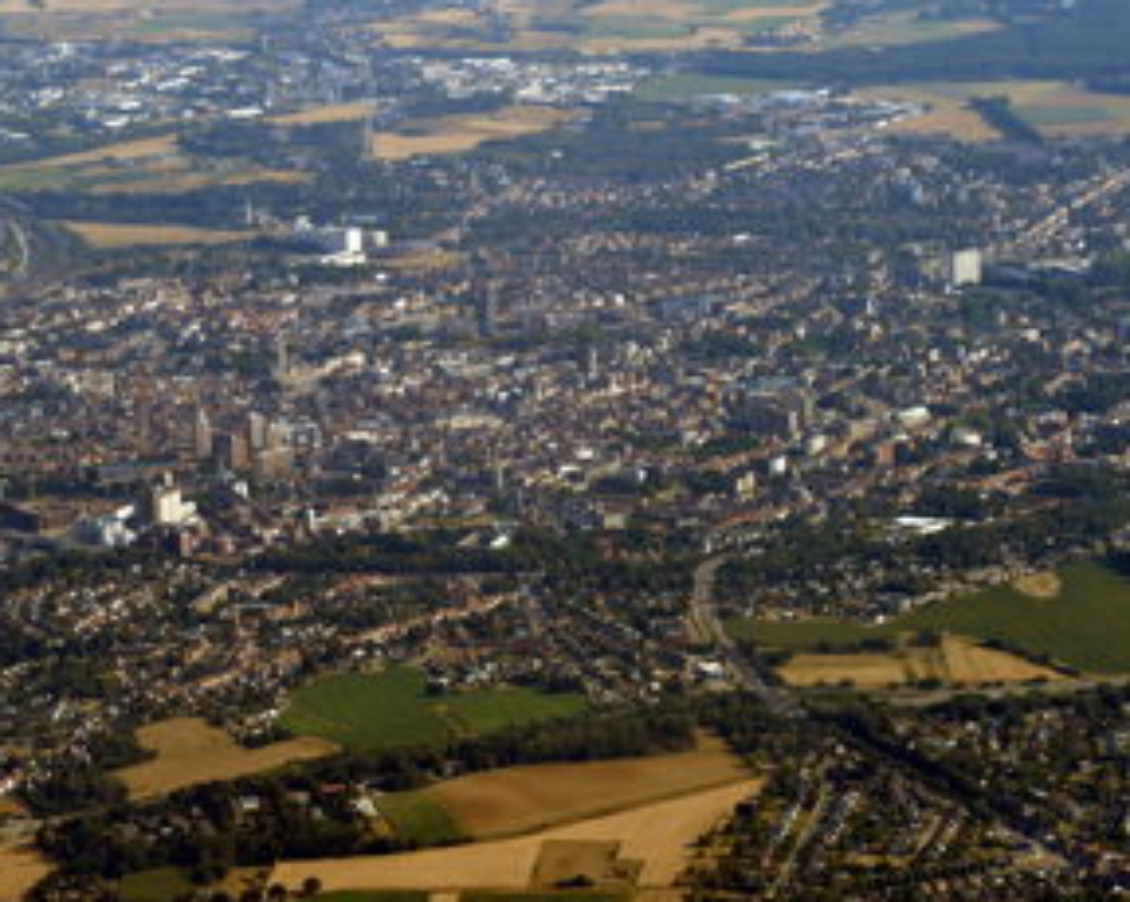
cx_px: 385
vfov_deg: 11.3
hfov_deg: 14.0
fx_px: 4579
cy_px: 394
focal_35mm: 137
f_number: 7.1
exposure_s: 1/800
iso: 100
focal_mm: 70
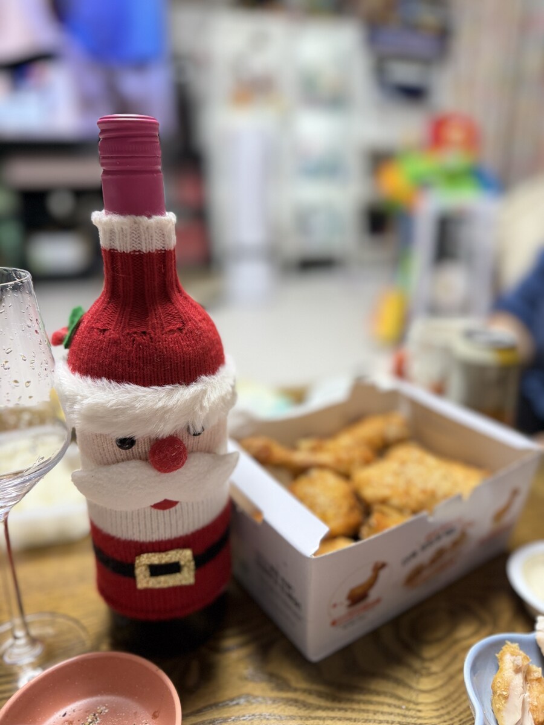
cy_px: 362
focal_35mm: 24
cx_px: 272
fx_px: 503
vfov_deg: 71.6
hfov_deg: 56.8
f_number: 1.78
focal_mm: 6.76
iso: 160
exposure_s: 1/120
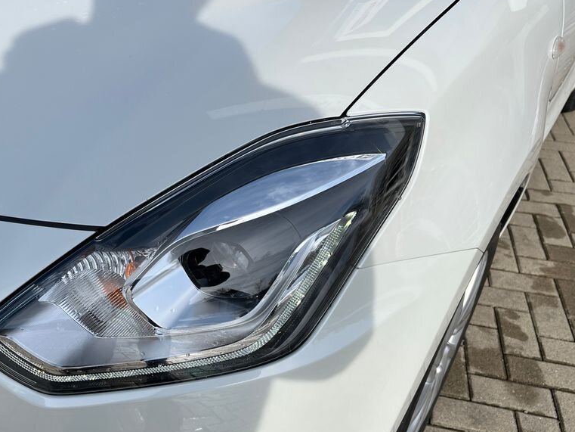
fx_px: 581
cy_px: 272
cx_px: 220
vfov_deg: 40.4
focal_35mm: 35
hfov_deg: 52.1
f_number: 1.6
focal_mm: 5.1
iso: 50
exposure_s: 1/4854
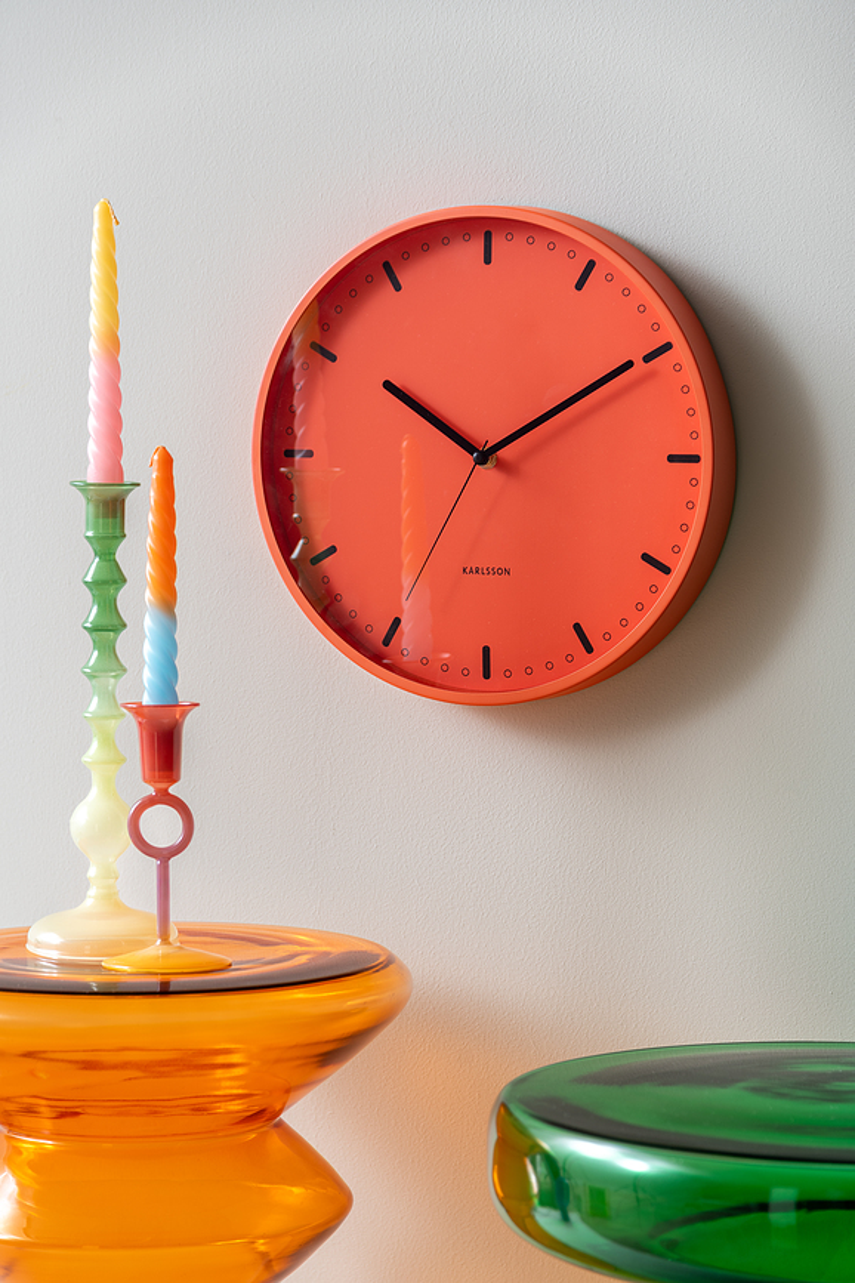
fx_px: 3740
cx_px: 428
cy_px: 642
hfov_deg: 13.0
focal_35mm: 105
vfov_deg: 19.5
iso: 50
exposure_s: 1/125
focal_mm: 105
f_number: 5
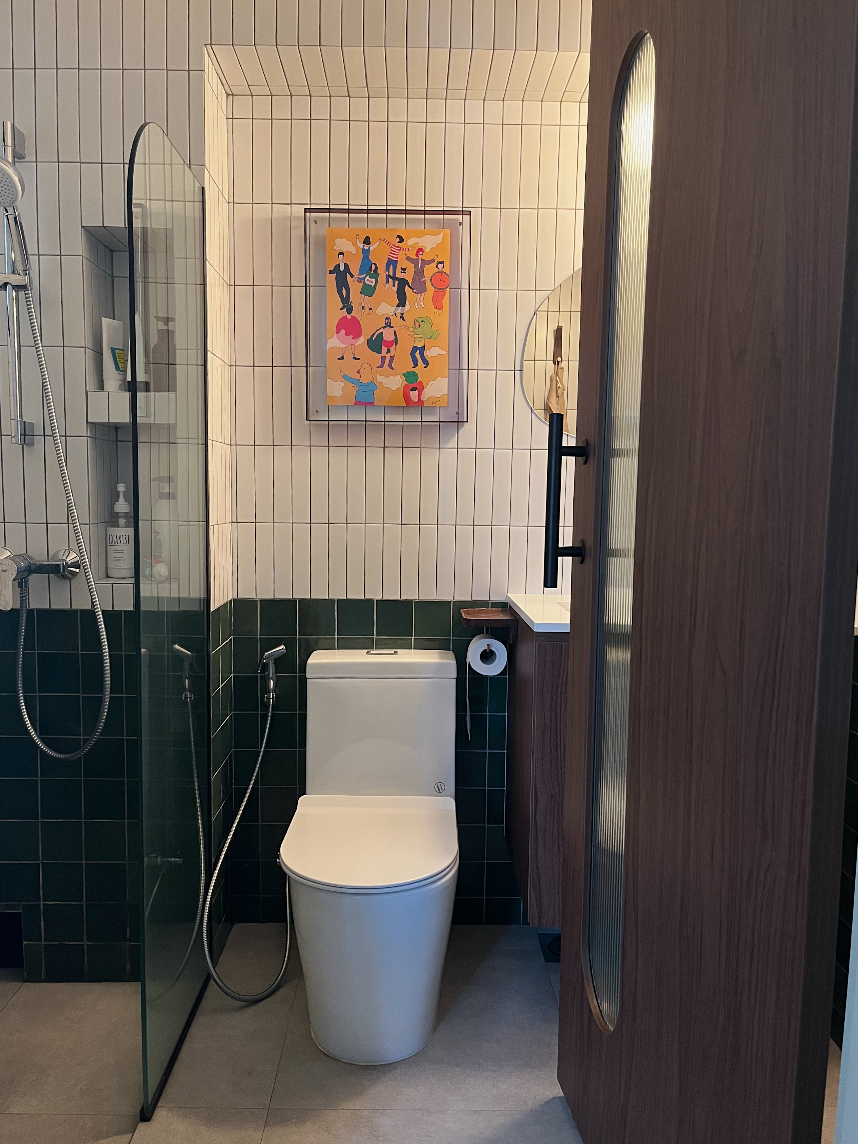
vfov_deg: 67.3
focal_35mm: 26
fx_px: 859
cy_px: 572
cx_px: 429
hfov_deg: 53.1
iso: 320
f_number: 1.6
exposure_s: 1/50
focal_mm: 5.1
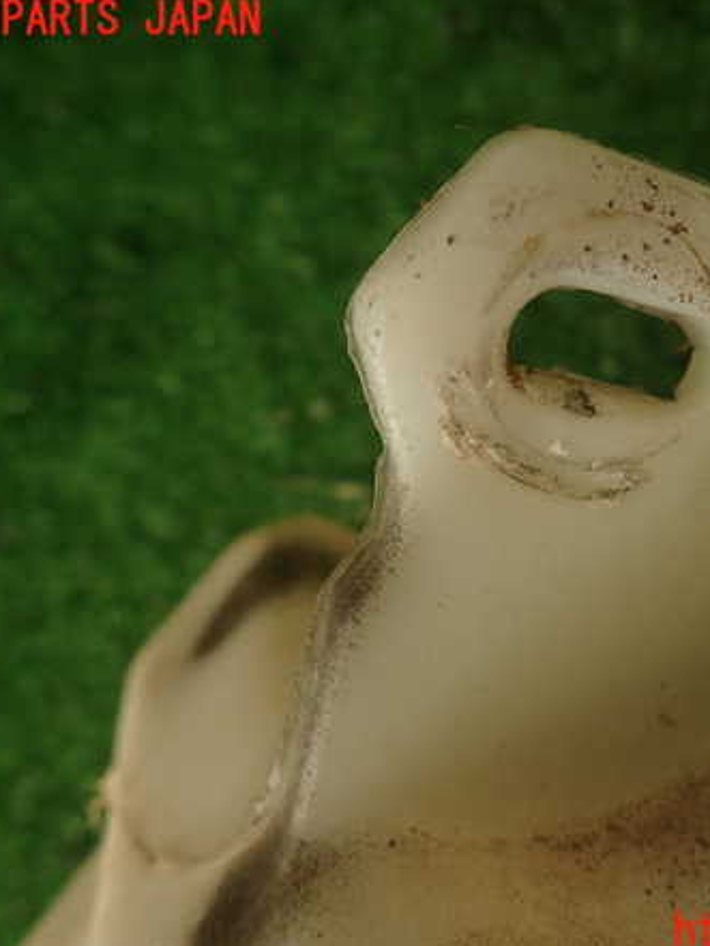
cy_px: 476
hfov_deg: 40.8
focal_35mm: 34
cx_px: 515
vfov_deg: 53.9
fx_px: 929
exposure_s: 1/125
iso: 100
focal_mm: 4.5
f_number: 2
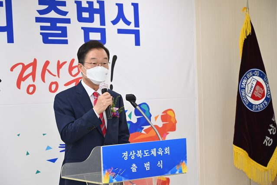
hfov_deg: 21.5
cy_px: 92
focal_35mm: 95
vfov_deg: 14.4
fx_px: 731
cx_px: 138
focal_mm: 95
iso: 2000
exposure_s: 1/200
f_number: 6.3
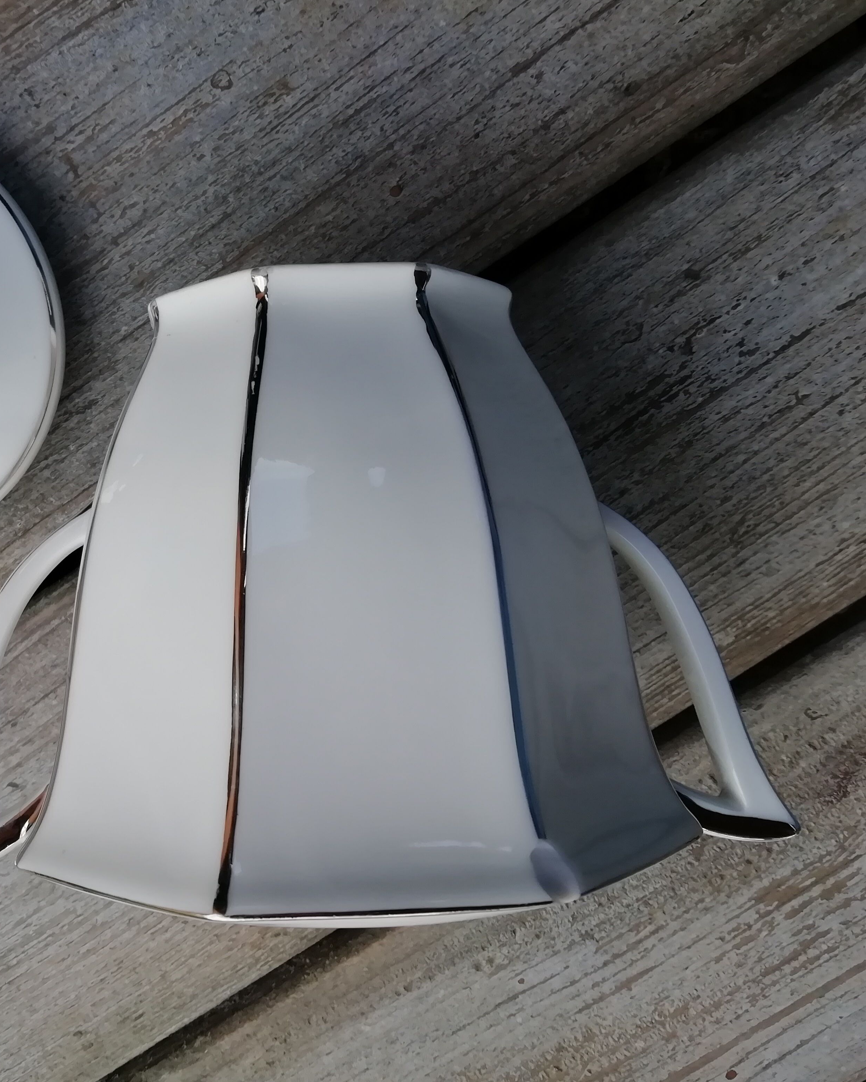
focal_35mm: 34
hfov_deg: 42.6
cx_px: 275
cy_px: 542
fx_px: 1089
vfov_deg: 52.8
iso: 50
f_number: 2.2
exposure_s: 1/206
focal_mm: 3.21
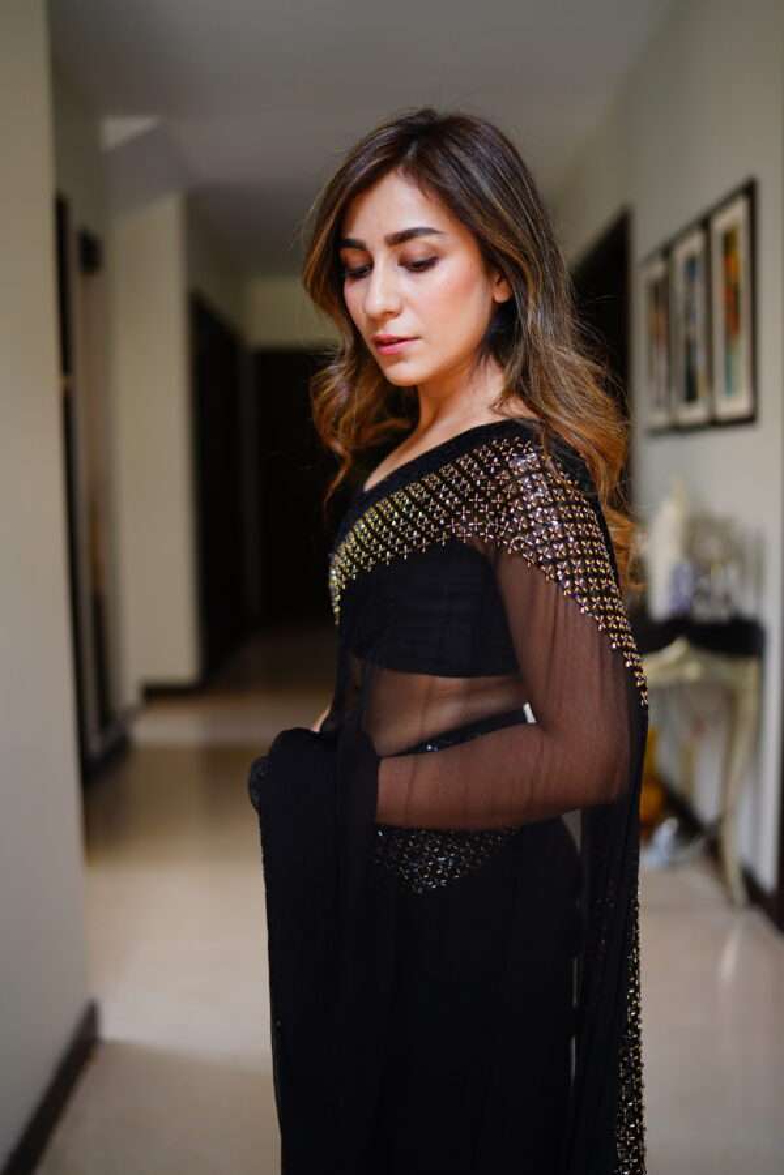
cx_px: 392
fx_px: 1143
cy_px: 588
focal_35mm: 35
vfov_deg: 54.4
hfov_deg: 37.9
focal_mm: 35
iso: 320
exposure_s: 1/200
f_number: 1.4
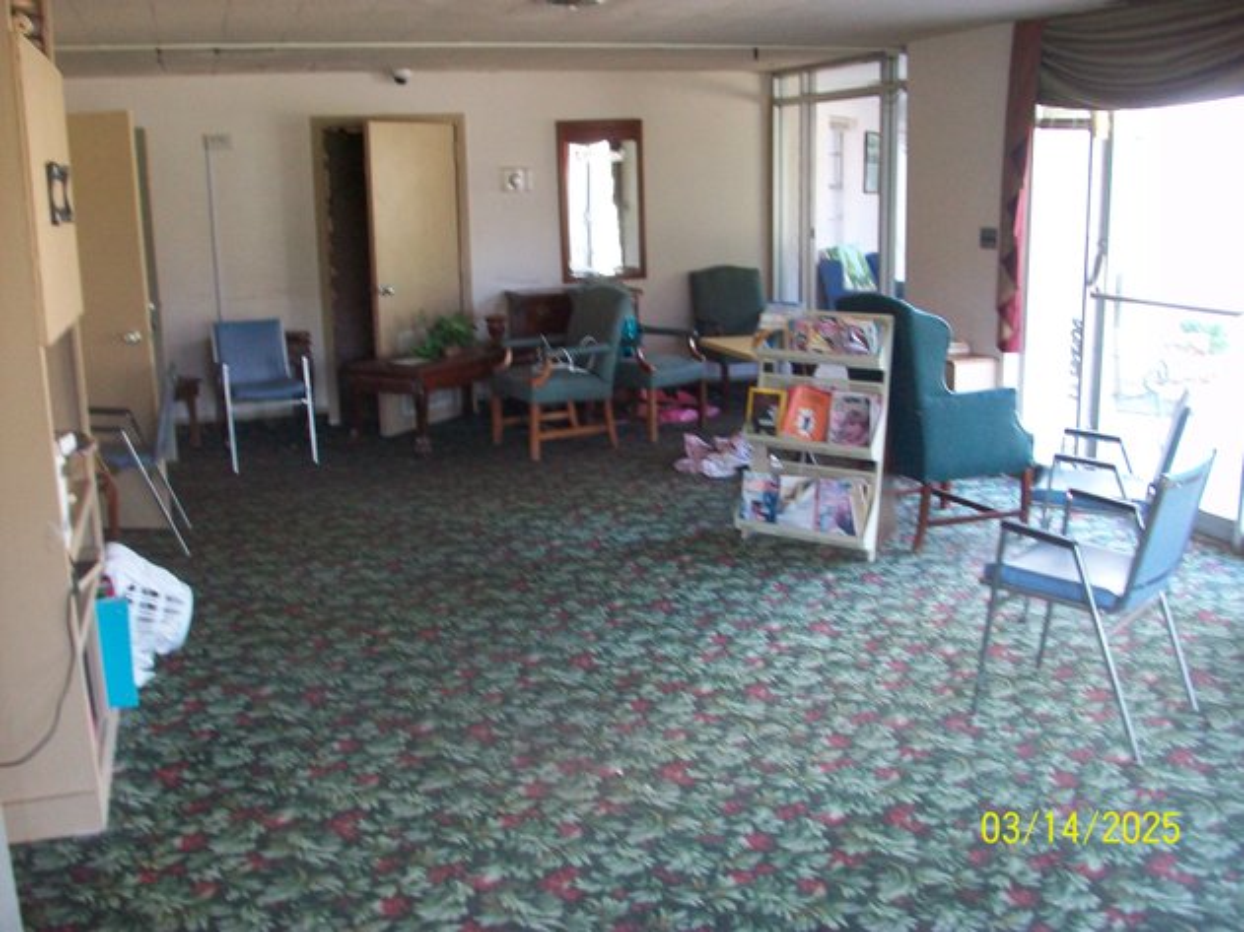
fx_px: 1222
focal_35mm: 34
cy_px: 466
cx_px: 622
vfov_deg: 41.8
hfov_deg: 54.0
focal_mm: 5.7
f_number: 2.8
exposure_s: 1/25
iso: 160
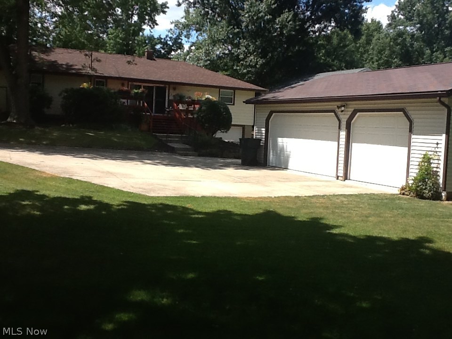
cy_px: 170
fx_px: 575
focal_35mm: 44
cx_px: 226
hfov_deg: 42.9
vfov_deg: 32.9
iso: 40
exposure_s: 1/787
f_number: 2.4
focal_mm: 2.03
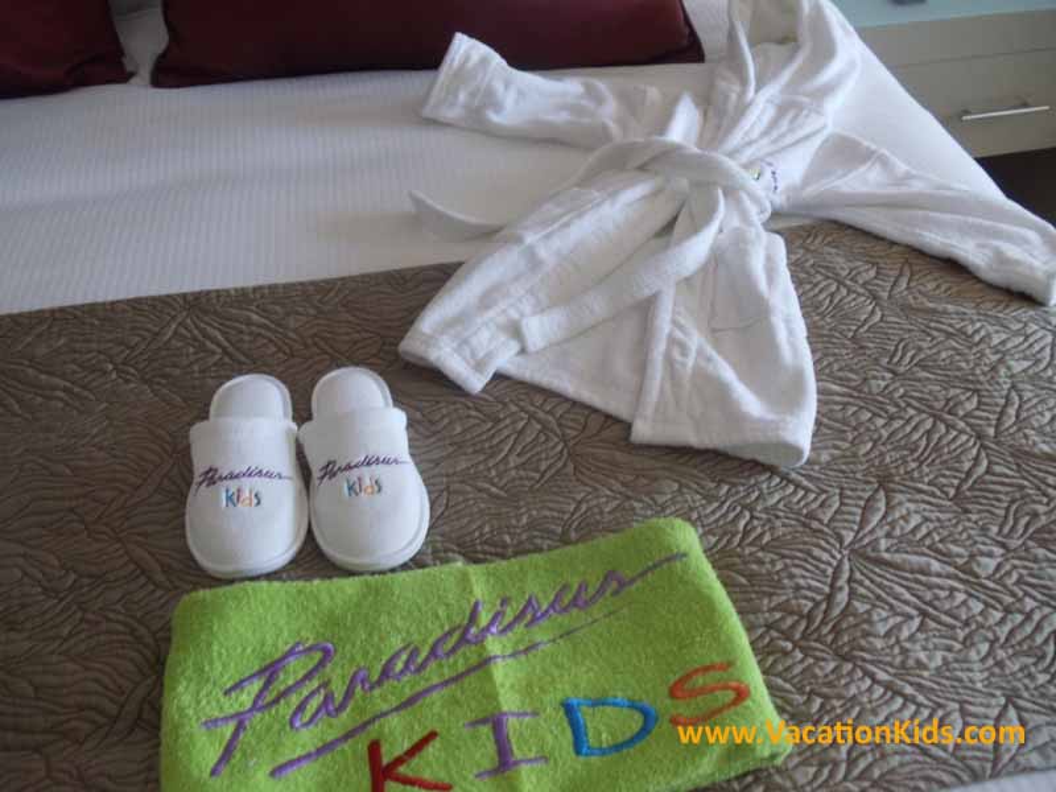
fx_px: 1342
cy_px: 396
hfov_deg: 42.9
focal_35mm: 44
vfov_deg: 32.9
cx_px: 528
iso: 400
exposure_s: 1/50
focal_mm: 6
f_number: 3.5
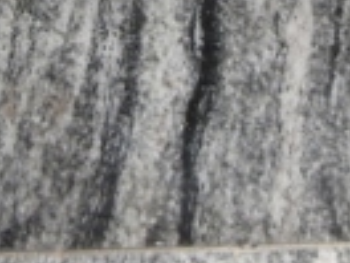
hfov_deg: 16.9
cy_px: -210
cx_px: 106
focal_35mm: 116
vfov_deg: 11.8
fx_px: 1173
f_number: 3
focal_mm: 4.2
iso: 100
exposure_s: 1/50
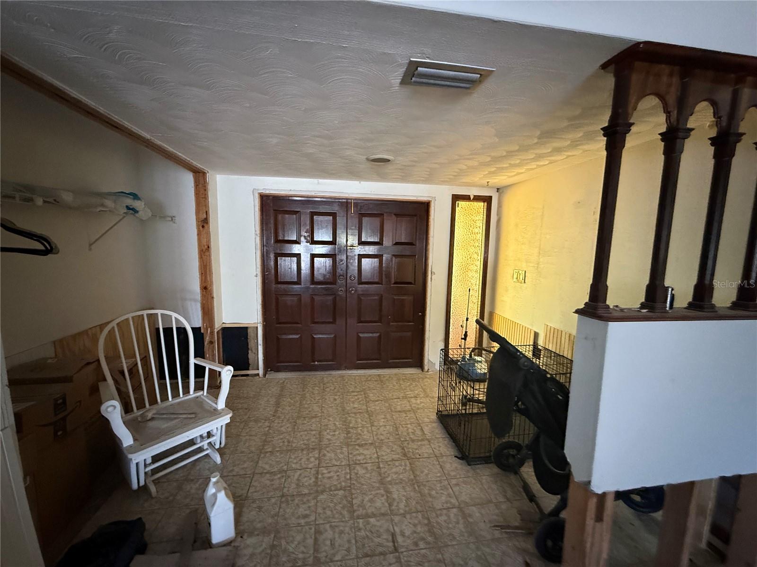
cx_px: 378
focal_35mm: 14
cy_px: 284
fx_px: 306
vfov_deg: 85.7
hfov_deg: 102.1
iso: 640
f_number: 2.2
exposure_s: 1/60
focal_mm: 2.22
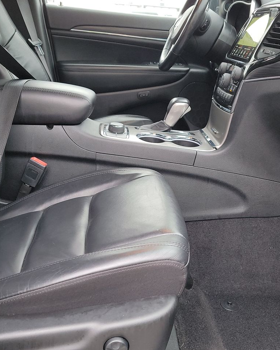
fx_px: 404
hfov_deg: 38.2
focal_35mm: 39
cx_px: 141
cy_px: 182
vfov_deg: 46.8
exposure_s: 1/59
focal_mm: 6.7
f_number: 1.8
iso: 271
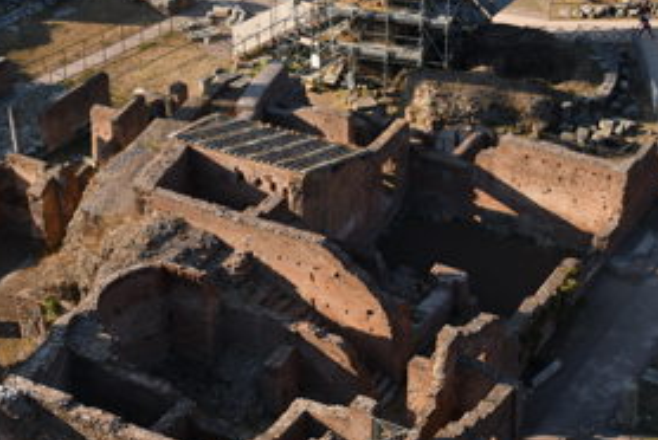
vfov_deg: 16.7
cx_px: 348
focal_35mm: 82
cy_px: 242
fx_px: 1500
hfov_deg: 24.7
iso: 320
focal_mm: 38
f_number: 4.5
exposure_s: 1/2000
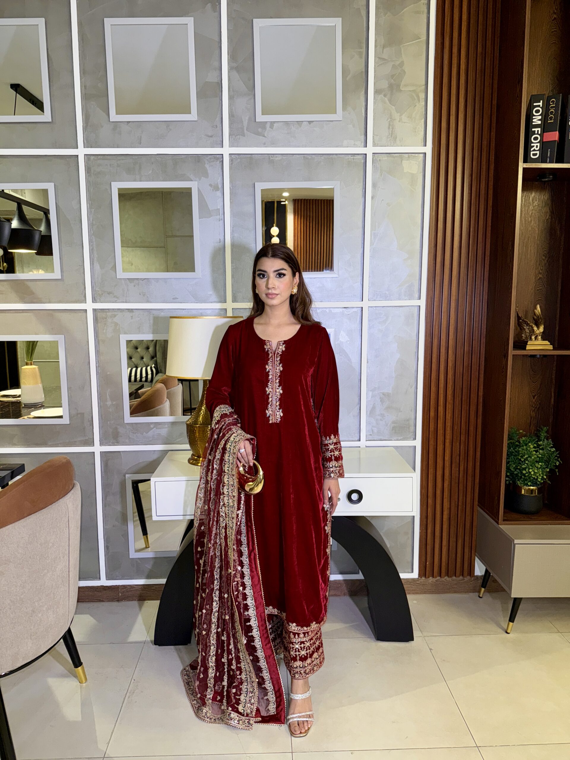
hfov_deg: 56.8
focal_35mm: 24
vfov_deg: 71.6
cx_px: 285
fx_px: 527
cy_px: 380
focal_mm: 6.76
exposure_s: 1/27
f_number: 1.78
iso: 80
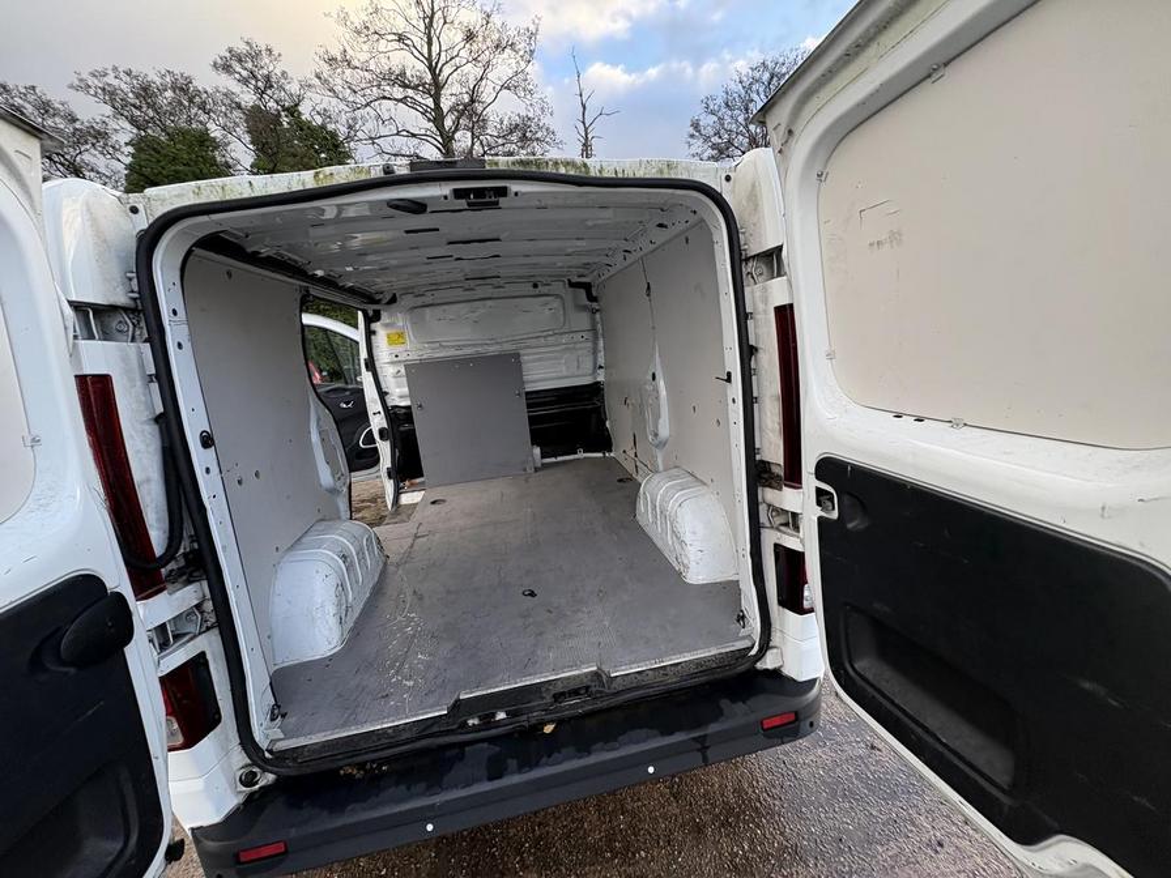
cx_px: 586
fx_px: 474
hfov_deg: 102.1
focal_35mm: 14
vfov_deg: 85.7
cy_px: 439
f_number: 2.2
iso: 64
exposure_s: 1/150
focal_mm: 2.22
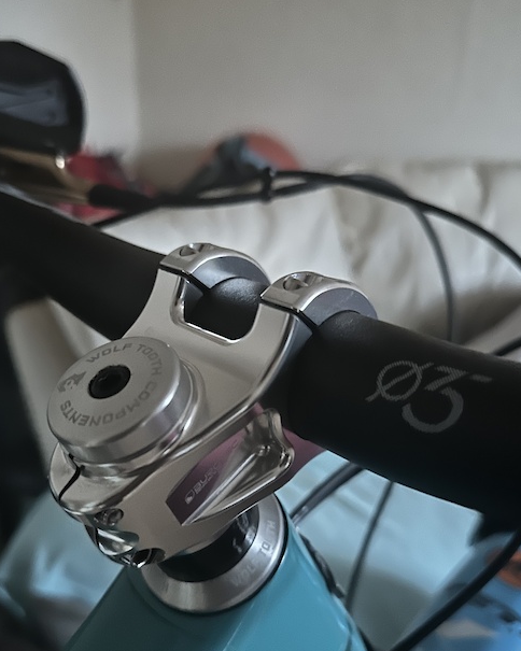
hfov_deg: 47.0
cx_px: 233
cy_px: 357
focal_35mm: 31
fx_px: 598
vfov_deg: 57.1
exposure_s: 1/22
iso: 2000
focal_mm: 6.86
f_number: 1.78
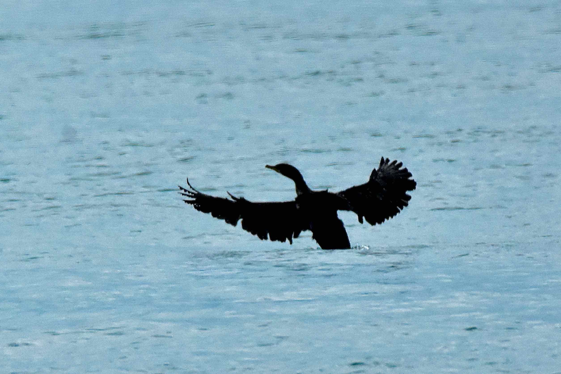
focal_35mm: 900
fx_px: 14025
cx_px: 280
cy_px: 187
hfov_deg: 2.3
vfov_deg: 1.5
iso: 5000
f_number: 11
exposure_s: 1/8000
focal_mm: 600
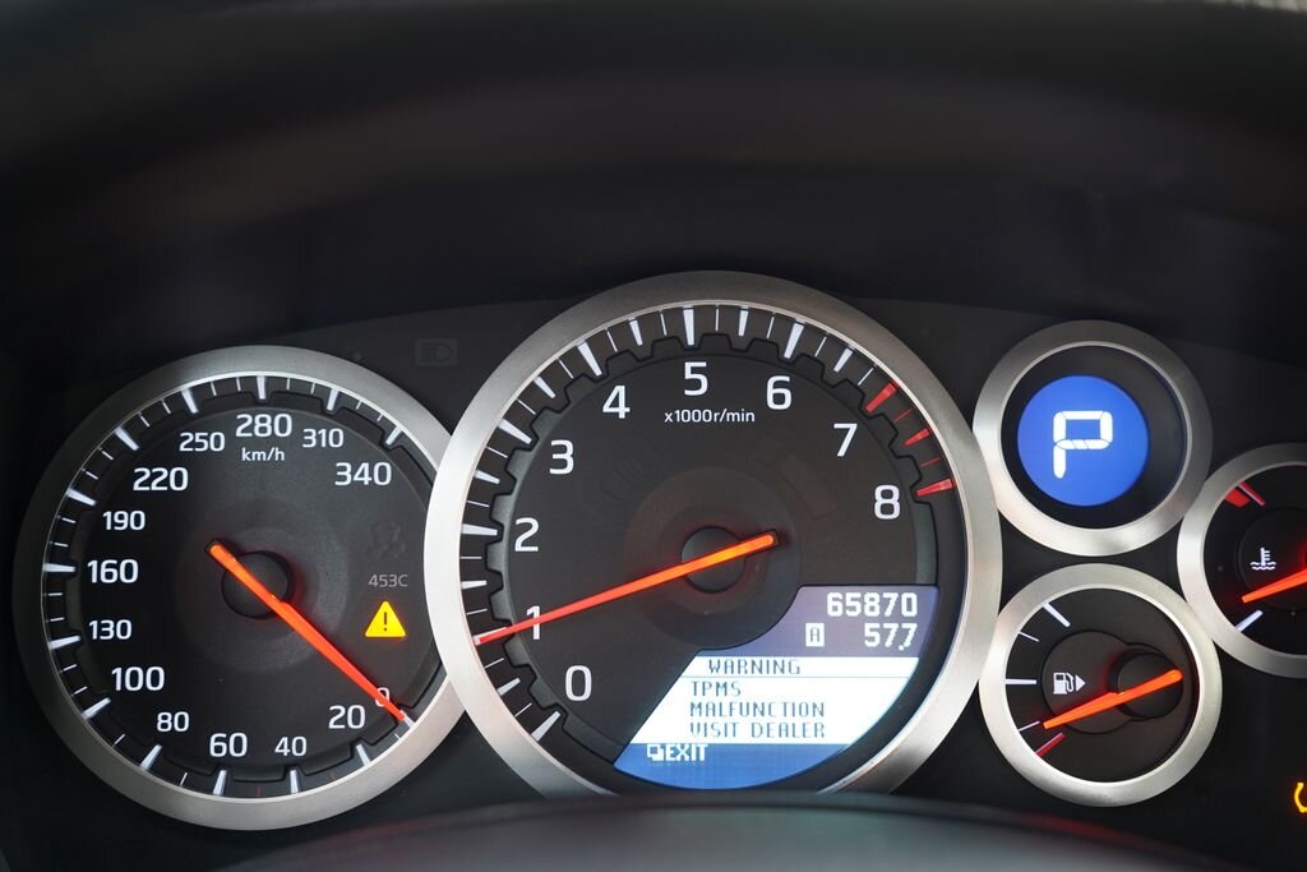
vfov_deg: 27.0
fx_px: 1815
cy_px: 436
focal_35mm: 50
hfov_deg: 39.6
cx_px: 654
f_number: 4
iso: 1000
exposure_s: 1/60
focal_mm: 50
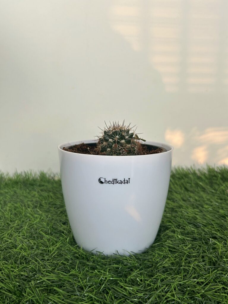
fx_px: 228
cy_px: 152
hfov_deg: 53.1
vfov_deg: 67.3
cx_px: 114
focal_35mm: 26
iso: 125
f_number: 1.5
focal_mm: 5.7
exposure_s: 1/74.1
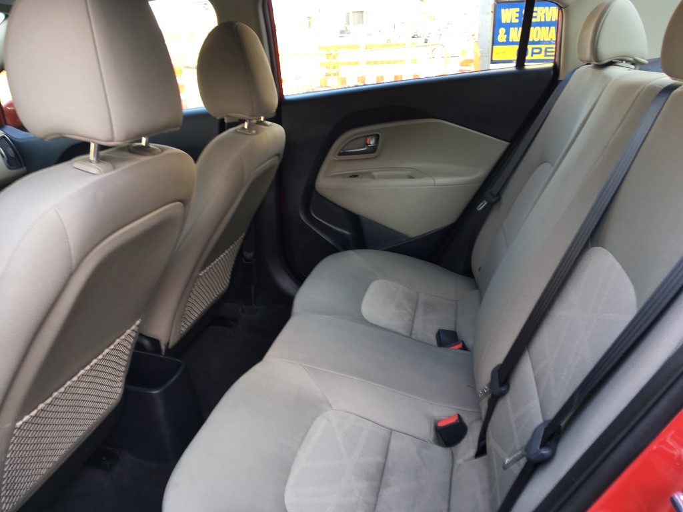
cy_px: 256
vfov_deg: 48.2
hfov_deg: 61.7
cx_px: 342
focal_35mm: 29
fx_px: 572
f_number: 2.2
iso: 25
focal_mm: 4.15
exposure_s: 1/40
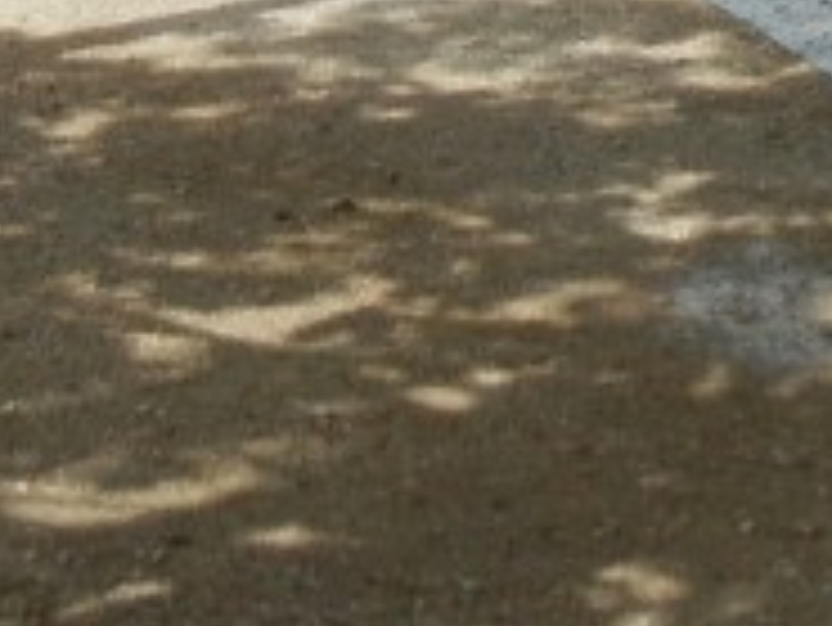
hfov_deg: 11.7
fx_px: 3992
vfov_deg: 8.5
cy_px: -626
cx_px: 890
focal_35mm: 166
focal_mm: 5.4
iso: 160
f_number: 3.5
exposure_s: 1/1200
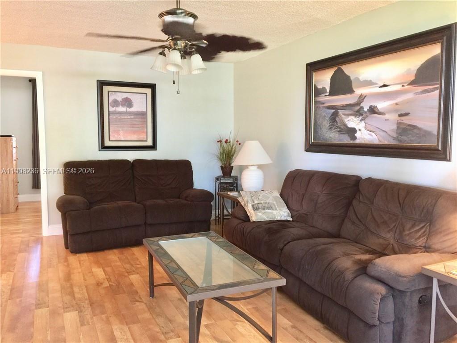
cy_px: 172
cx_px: 228
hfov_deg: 61.7
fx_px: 383
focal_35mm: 29
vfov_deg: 48.2
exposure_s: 1/4
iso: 80
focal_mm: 4.15
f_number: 2.2
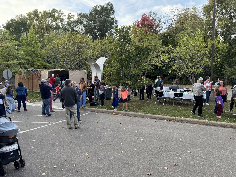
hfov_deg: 71.6
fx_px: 164
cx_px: 118
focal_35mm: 24
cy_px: 88
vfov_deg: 56.8
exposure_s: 1/159
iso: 80
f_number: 1.78
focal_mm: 6.76
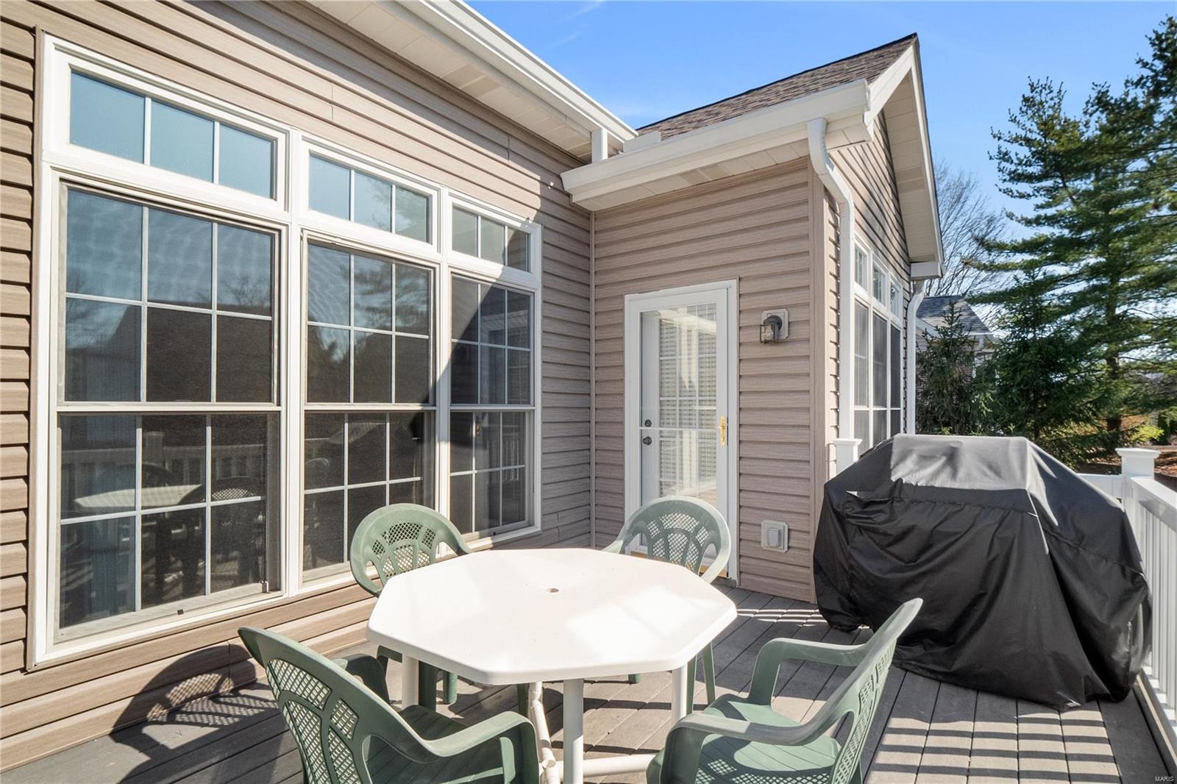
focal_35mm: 16
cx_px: 588
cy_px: 392
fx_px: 523
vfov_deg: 73.7
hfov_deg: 96.7
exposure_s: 1/1000
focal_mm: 8
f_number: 8
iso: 400
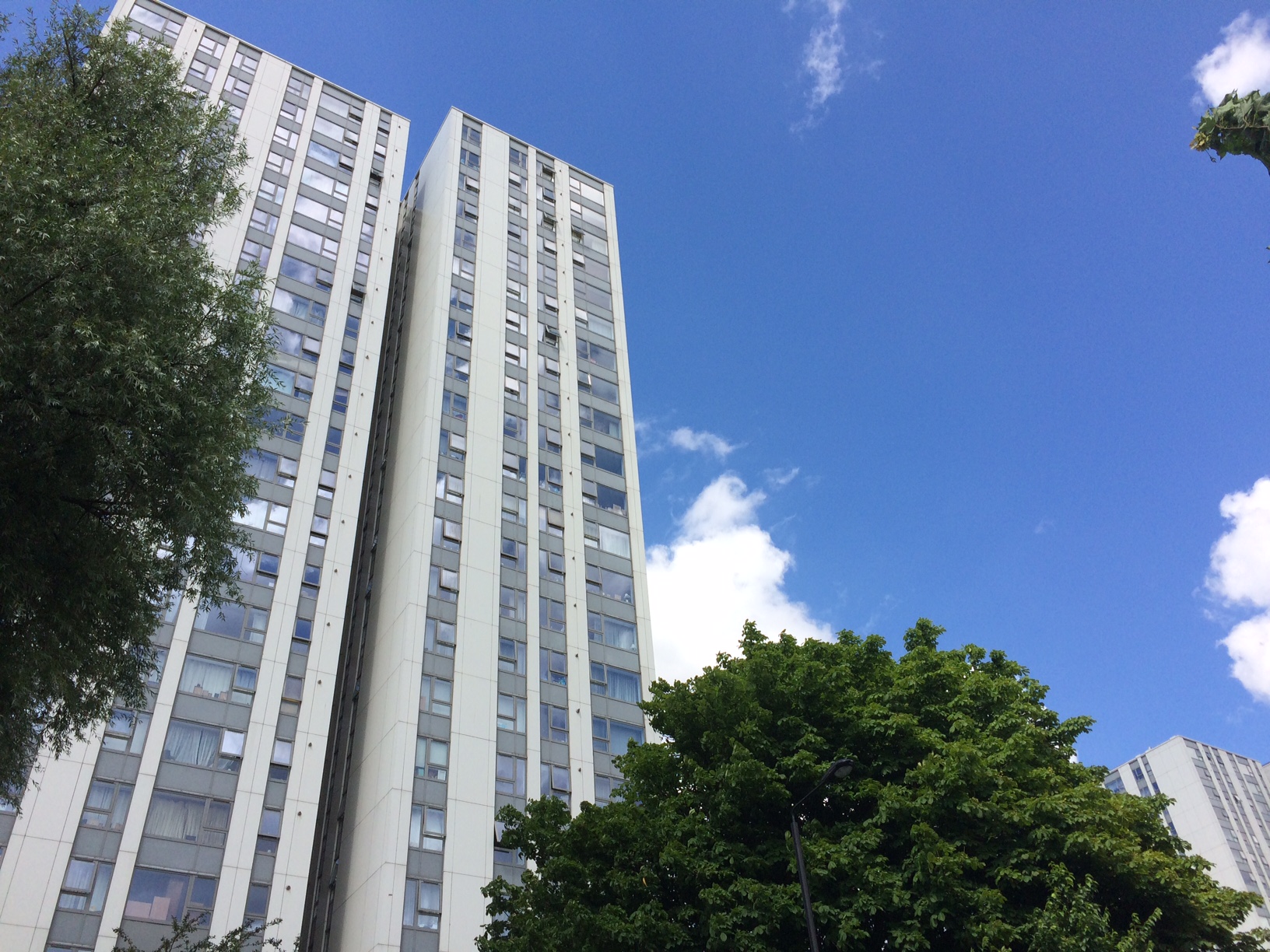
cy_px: 476
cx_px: 635
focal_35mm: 29
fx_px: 1064
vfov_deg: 48.2
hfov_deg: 61.7
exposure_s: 1/2053
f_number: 2.2
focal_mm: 4.15
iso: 32
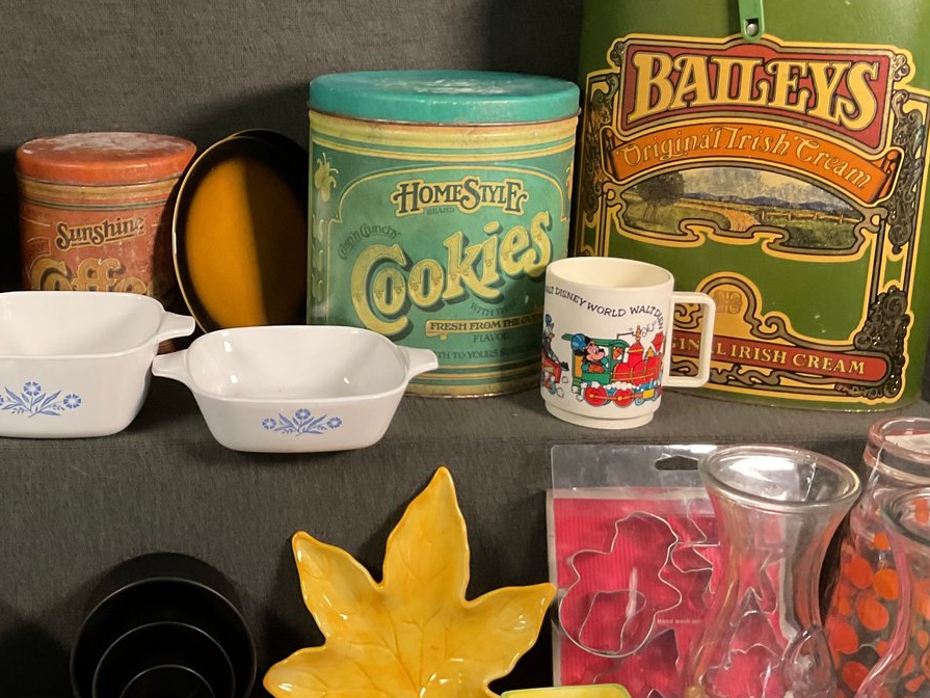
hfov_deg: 38.0
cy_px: 250
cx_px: 249
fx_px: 1317
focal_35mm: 49
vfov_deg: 29.5
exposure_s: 1/50
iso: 250
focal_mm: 3
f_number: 1.8
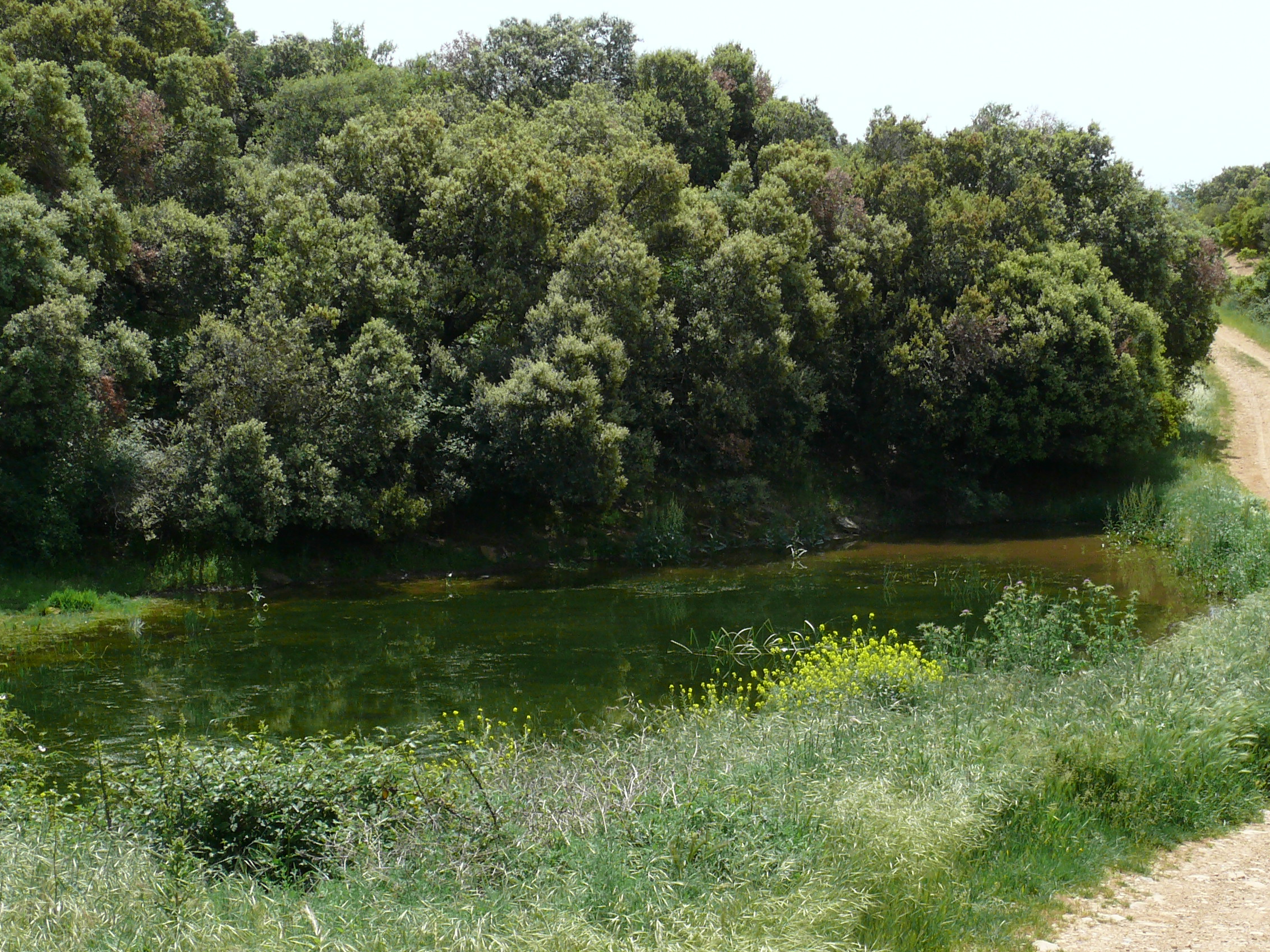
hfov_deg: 26.6
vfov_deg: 20.1
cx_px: 757
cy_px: 607
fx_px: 2678
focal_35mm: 73
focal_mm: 9.5
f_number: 5.6
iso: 100
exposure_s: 1/320
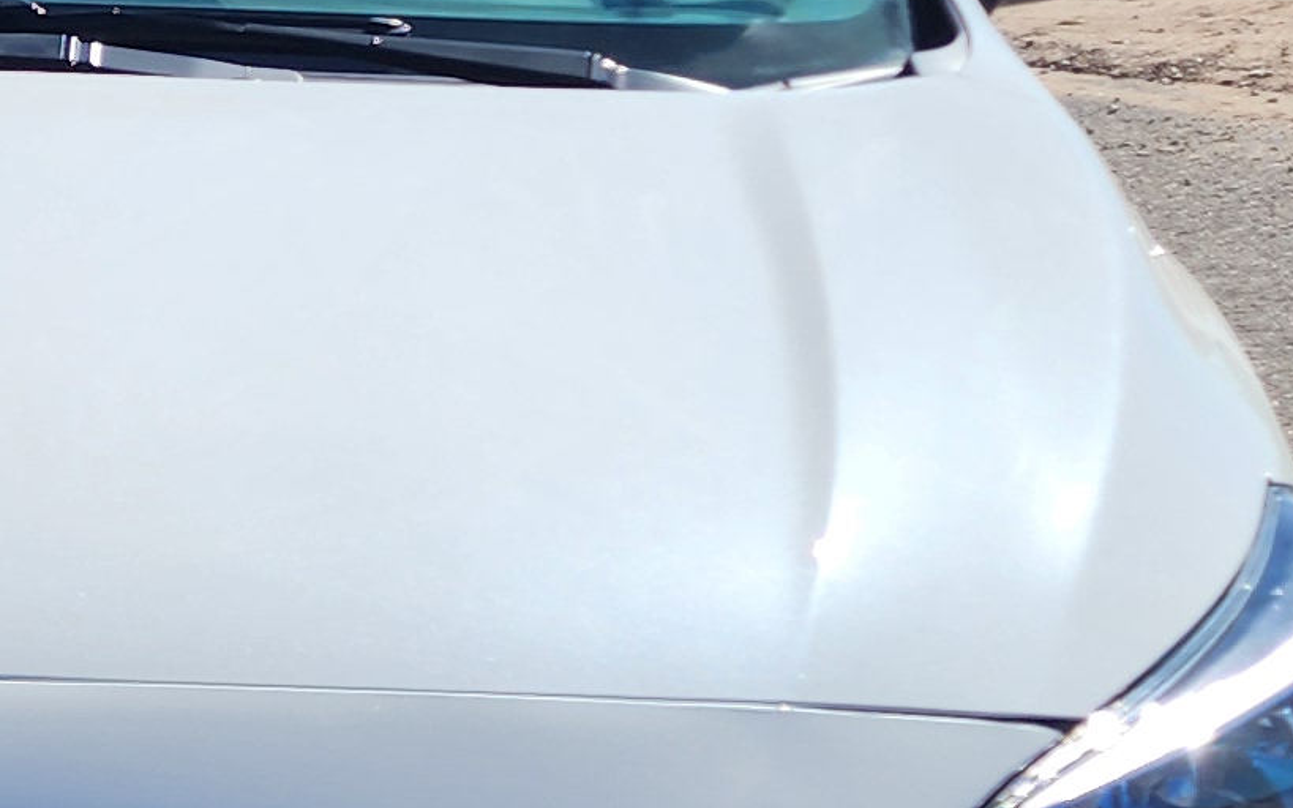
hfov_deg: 16.7
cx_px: -316
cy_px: 778
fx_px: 4194
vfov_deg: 10.9
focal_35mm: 119
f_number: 1.8
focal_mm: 6.4
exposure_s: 1/1325
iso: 12
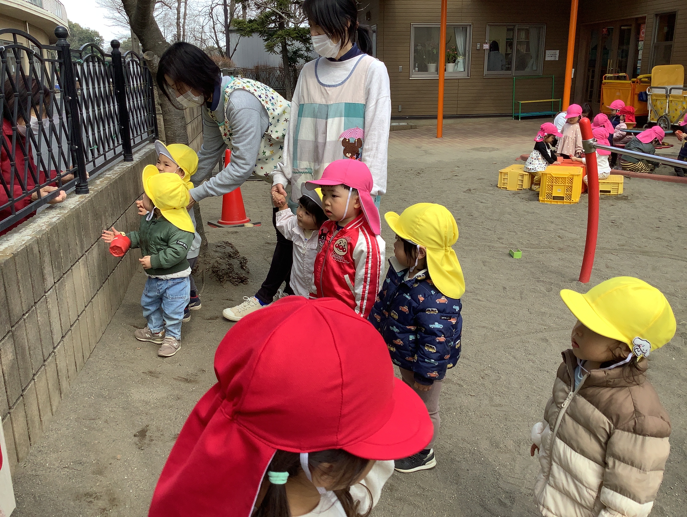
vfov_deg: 45.5
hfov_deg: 58.3
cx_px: 344
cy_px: 258
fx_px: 616
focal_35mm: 31
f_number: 2.4
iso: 25
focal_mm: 3.3
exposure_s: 1/375
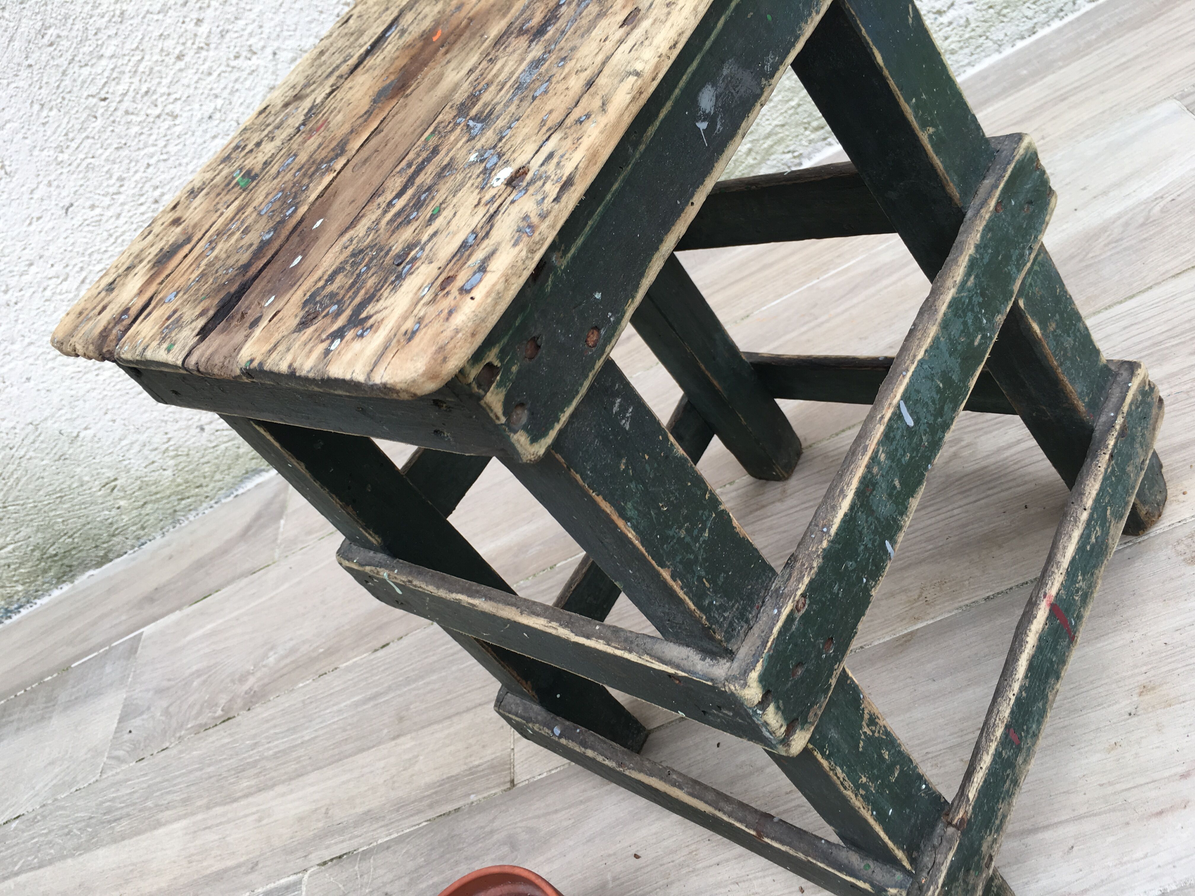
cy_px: 448
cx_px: 598
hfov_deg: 61.7
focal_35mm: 29
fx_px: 1001
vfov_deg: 48.2
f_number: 2.2
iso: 25
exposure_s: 1/103
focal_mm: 4.15
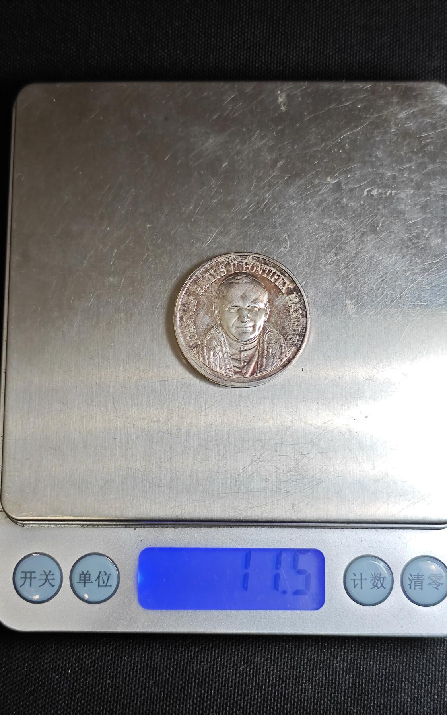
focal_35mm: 52
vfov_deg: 38.9
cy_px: 358
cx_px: 227
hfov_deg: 24.9
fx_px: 1013
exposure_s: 1/100
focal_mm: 5.84
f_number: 1.6
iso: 64
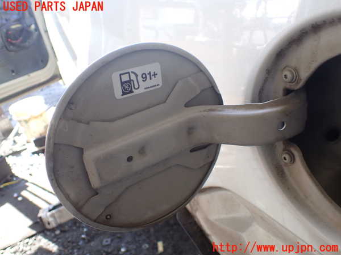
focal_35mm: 30
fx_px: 296
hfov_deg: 60.0
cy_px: 128
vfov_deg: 46.8
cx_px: 170
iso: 200
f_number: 2.3
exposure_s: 1/125
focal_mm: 5.4
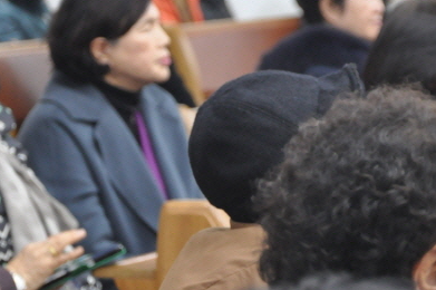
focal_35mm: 322
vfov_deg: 4.3
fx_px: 3897
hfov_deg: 6.4
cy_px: 110
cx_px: 314
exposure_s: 1/20
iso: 1600
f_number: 5.6
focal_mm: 105
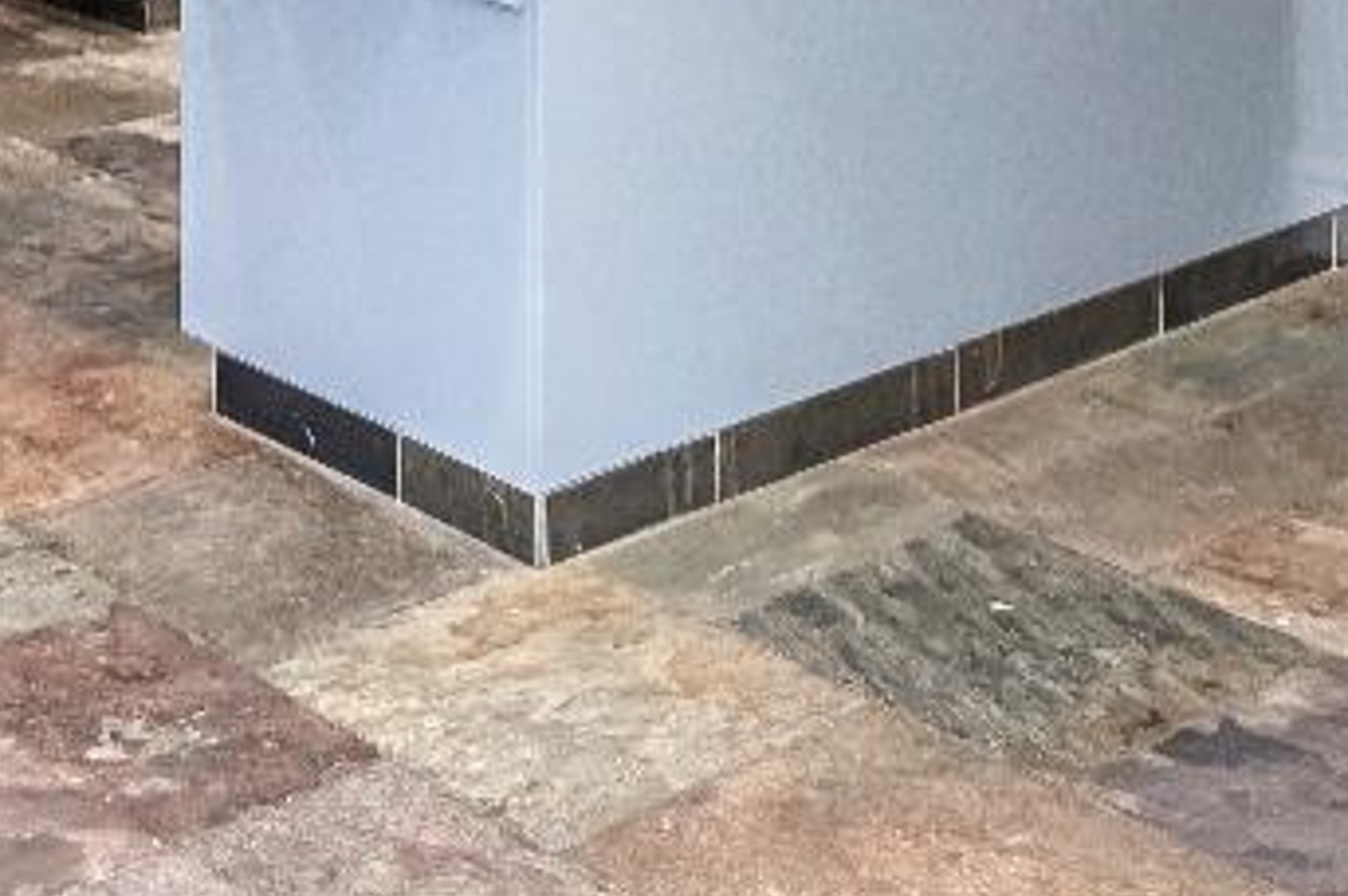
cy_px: -646
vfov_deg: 16.3
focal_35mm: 72
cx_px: 354
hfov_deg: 27.7
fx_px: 2700
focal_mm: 11
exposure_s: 1/6
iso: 400
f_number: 8
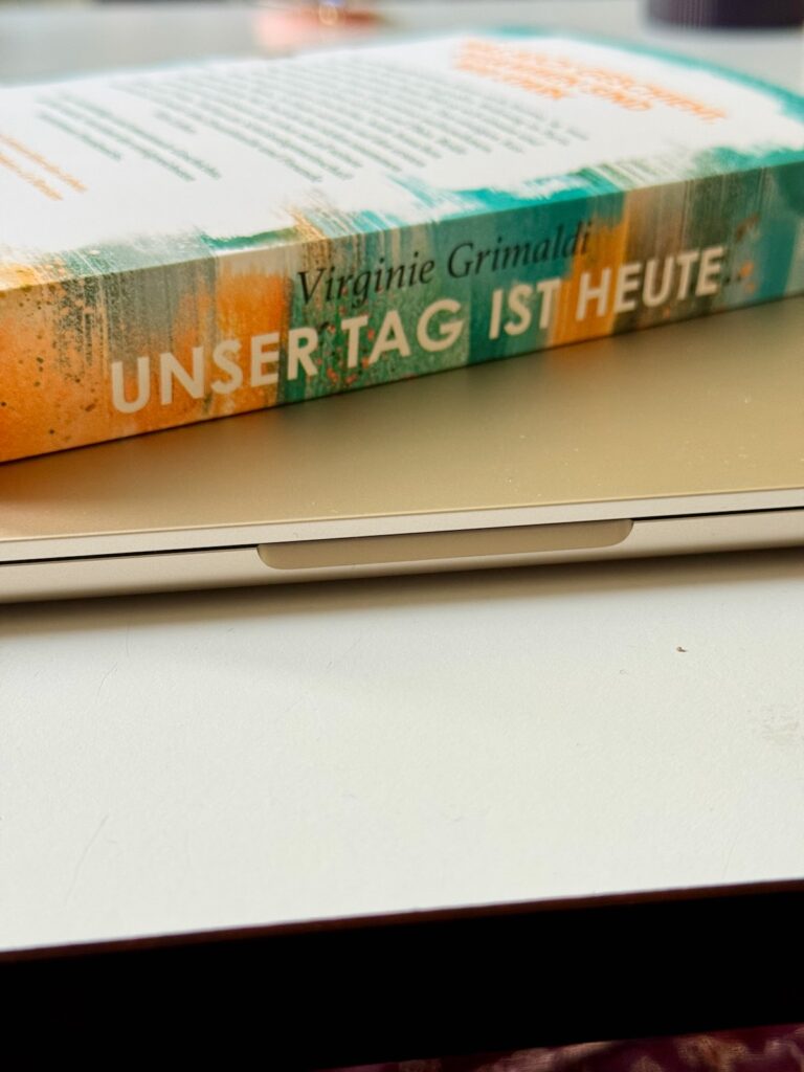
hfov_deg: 30.3
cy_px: 536
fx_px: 1486
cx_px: 402
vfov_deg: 39.7
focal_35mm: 48
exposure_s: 1/60
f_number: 1.78
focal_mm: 6.76
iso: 125
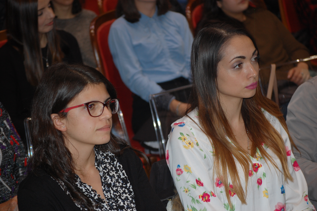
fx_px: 1320
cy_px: 106
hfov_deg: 13.7
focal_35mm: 150
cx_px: 158
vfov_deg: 9.1
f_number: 4.5
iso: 400
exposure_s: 1/60
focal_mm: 100
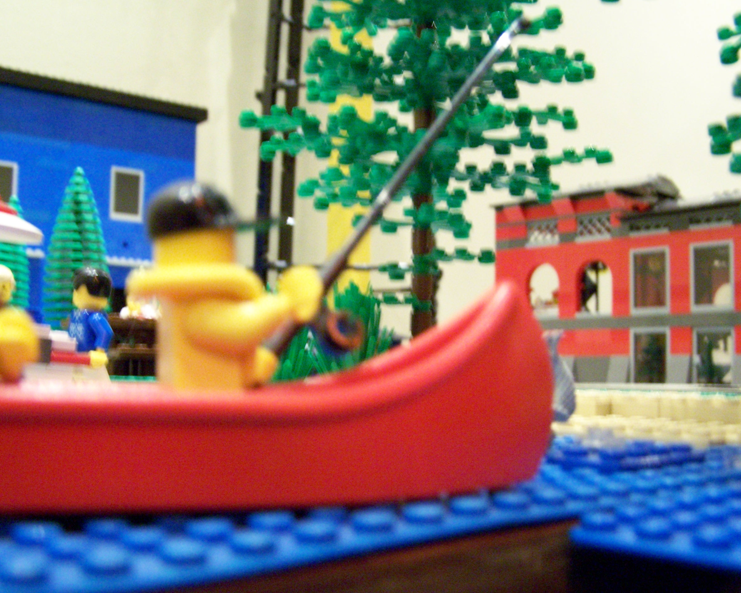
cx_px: 371
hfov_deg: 45.8
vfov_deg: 37.3
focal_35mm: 40
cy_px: 299
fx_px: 877
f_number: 2.8
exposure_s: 1/8
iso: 400
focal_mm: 6.3
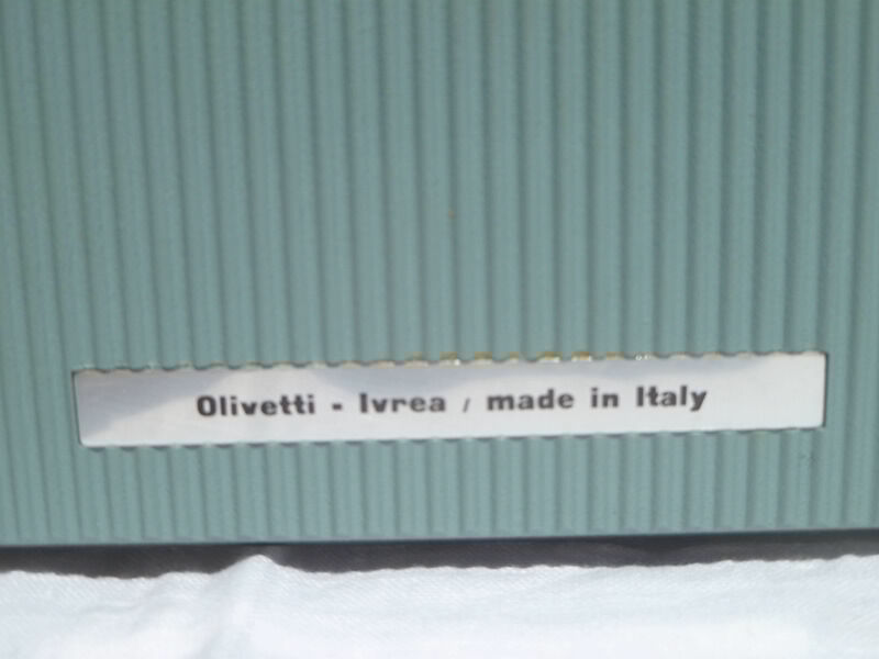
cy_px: 330
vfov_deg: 25.7
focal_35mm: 57
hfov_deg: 33.8
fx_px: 1447
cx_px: 440
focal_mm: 10.2
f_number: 13
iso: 80
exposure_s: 1/125
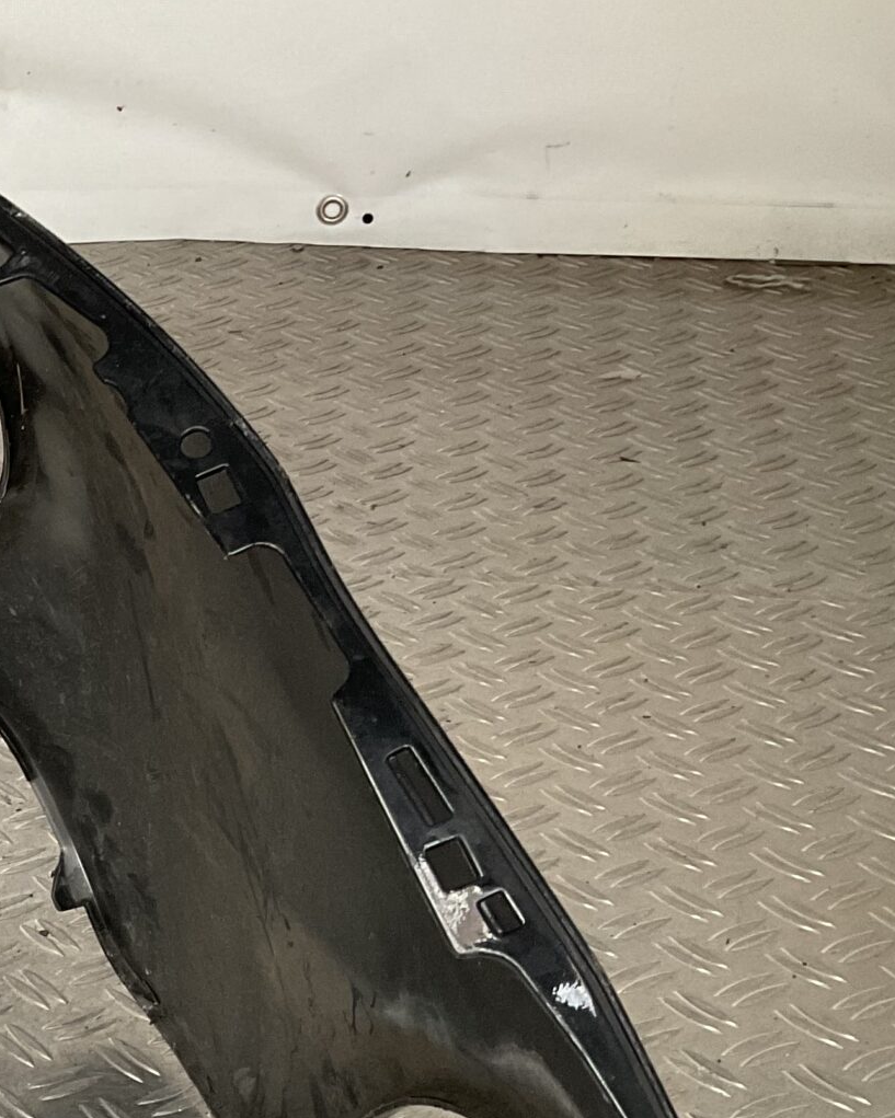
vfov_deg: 26.4
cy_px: 857
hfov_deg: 18.7
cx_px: -497
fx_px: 2351
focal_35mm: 71
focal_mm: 3
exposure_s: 1/50
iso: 80
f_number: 1.8
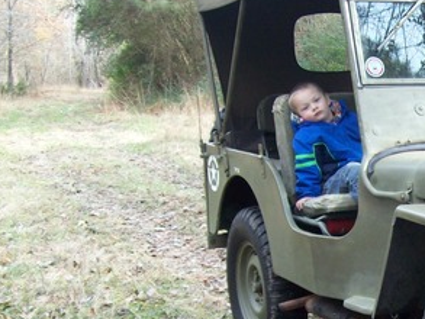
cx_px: 455
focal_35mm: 86
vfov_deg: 17.0
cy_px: 266
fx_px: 1056
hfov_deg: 21.7
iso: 80
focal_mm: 6
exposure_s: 1/110
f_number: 2.7
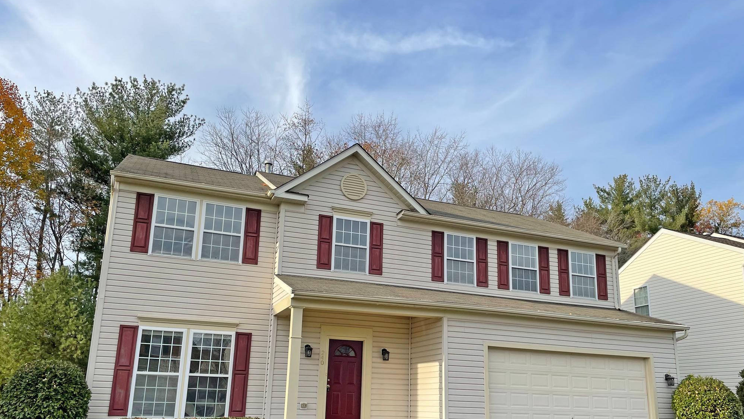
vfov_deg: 39.8
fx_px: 572
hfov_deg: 66.1
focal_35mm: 29
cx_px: 378
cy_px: 275
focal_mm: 4.2
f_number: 1.6
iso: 32
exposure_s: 1/2353
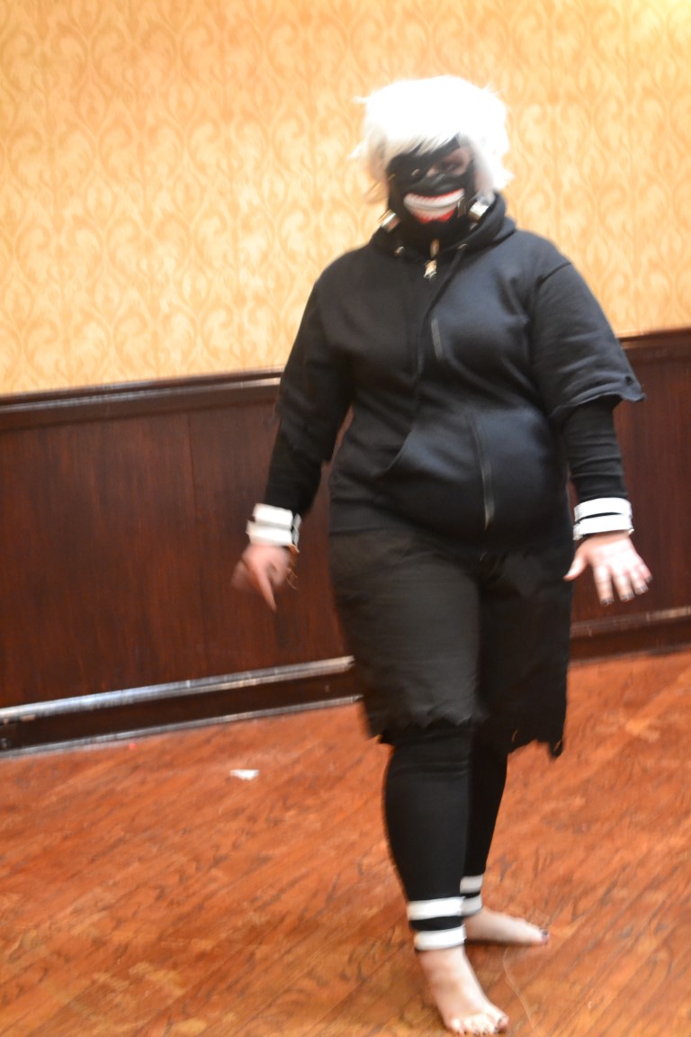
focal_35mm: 82
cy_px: 518
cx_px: 346
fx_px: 2375
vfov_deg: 24.6
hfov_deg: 16.6
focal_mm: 55
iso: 3200
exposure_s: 1/6
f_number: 5.6
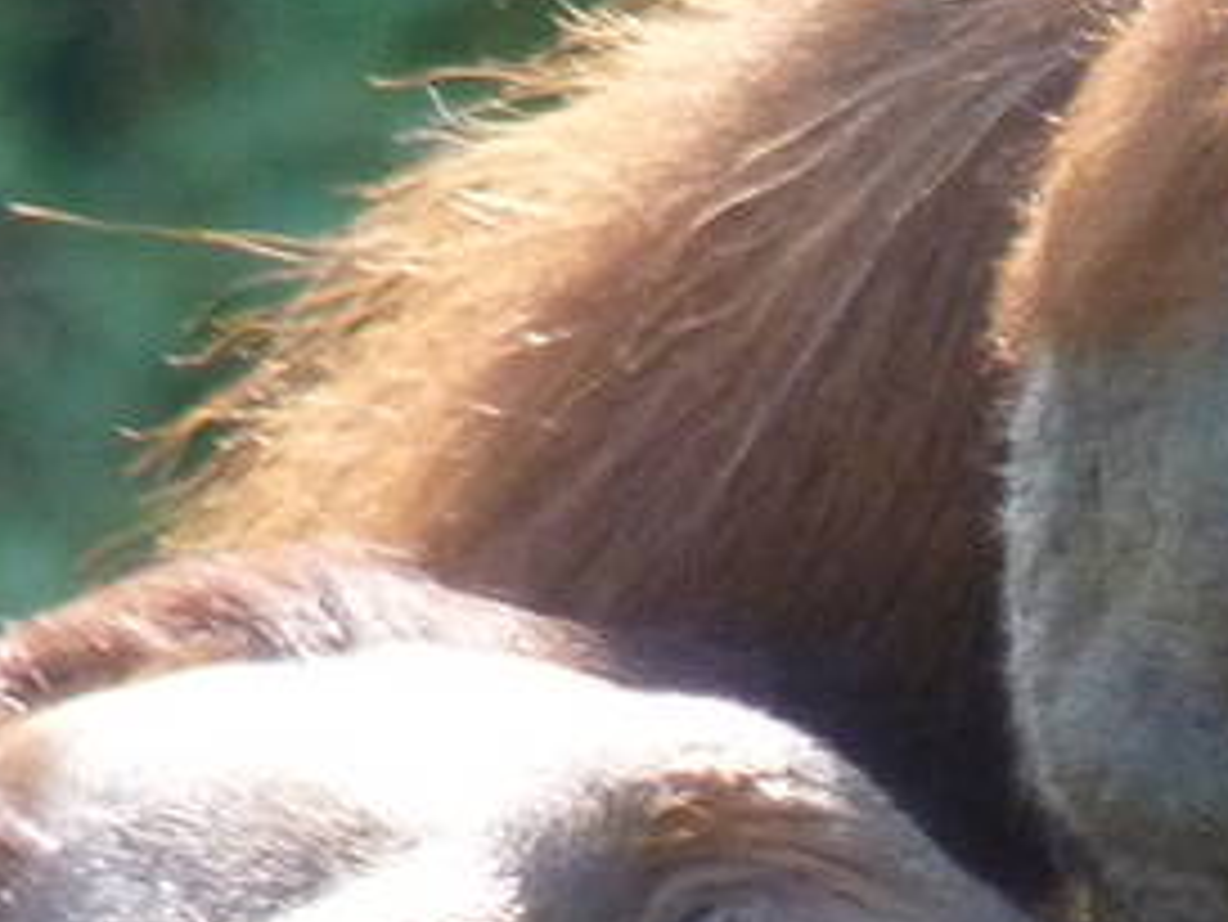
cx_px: 1795
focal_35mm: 2846
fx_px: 101006
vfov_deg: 0.5
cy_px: 261
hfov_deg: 0.7
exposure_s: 1/250
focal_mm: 86.4
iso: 320
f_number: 4.4
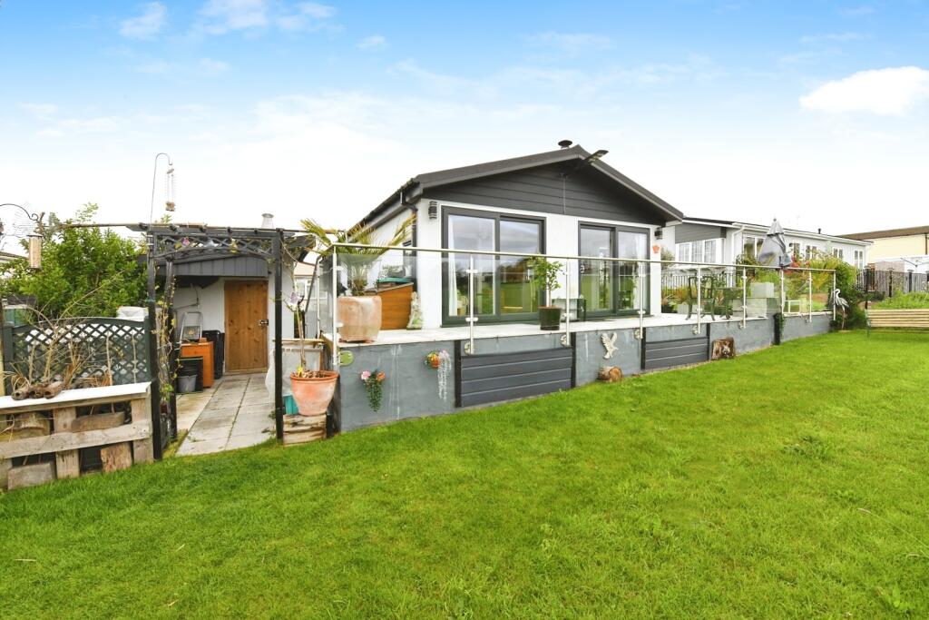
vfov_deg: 77.3
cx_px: 464
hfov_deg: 100.4
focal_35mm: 15
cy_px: 310
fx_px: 387
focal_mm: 15
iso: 1000
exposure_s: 1/800
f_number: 8
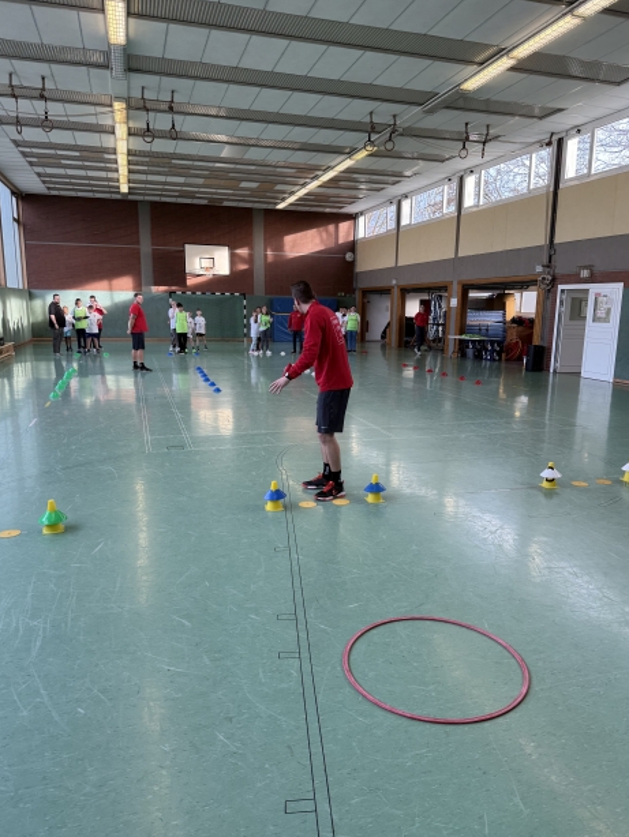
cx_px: 321
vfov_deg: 69.4
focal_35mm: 25
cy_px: 429
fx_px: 605
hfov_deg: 54.9
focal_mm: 6.76
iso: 80
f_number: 1.78
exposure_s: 1/100
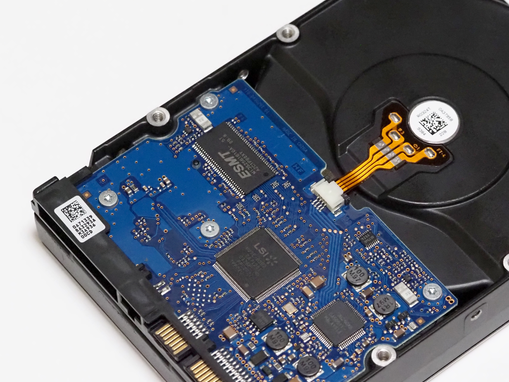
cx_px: 353
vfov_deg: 7.9
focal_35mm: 187
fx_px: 2750
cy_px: 214
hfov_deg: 10.6
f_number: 5.6
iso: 6400
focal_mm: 60
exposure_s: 1/125
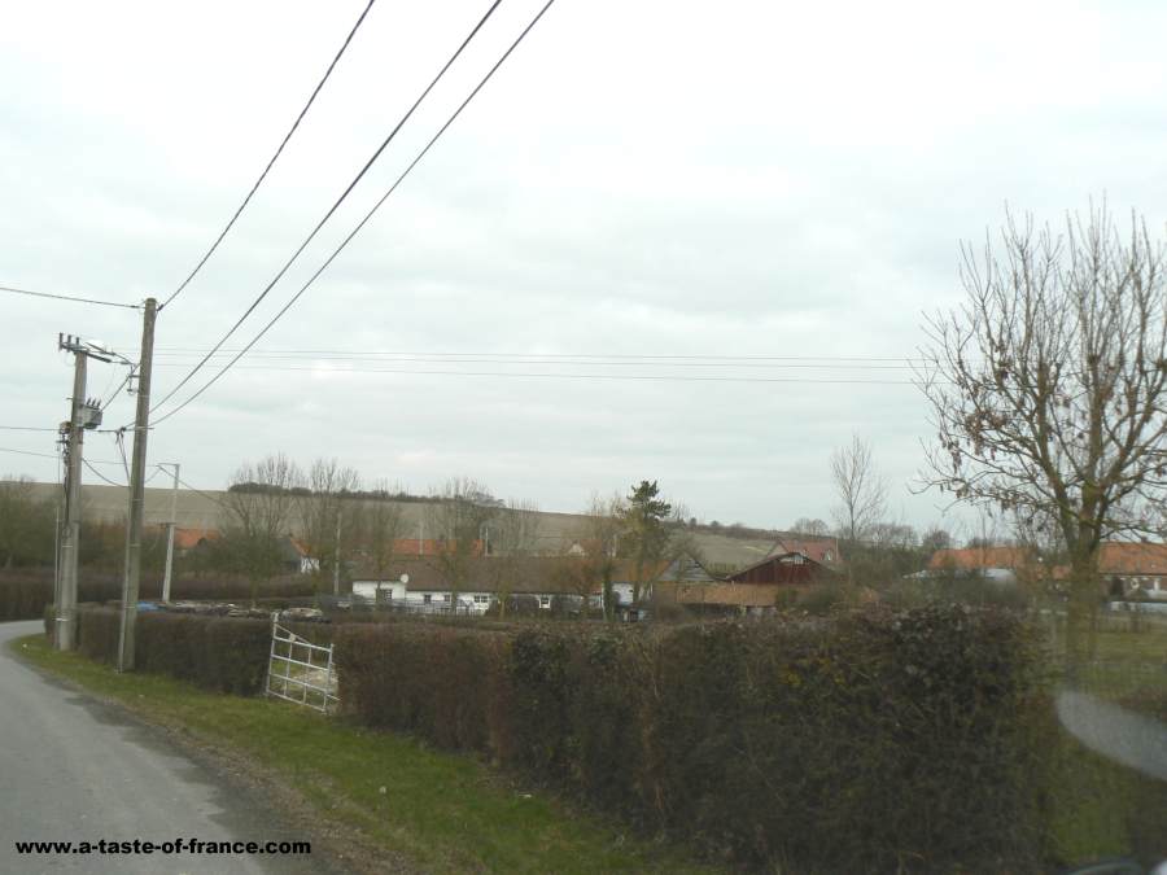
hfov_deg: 51.4
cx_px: 584
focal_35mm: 36
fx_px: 1214
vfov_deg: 39.7
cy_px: 438
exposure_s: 1/160
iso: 80
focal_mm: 6
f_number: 5.6
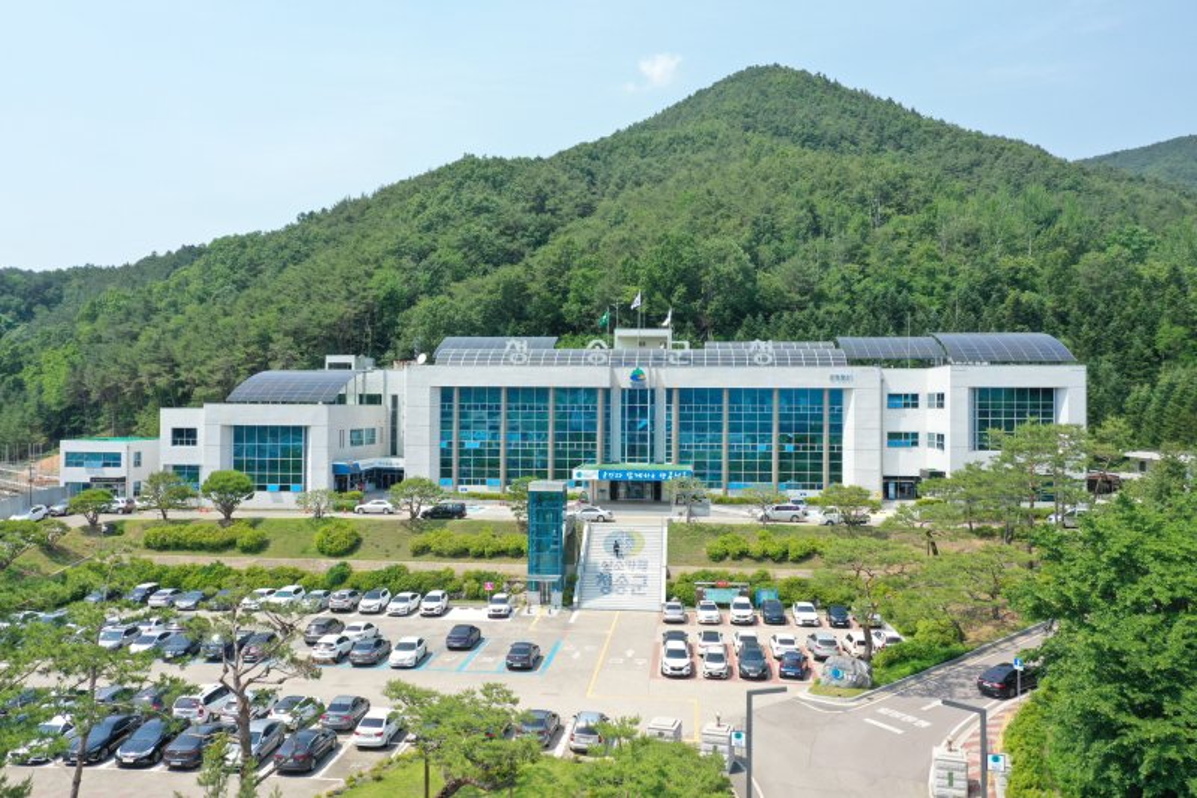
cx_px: 598
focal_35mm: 28
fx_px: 931
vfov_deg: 46.4
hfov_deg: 65.5
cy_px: 399
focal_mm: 10.26
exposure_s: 1/320
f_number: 5.6
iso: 100
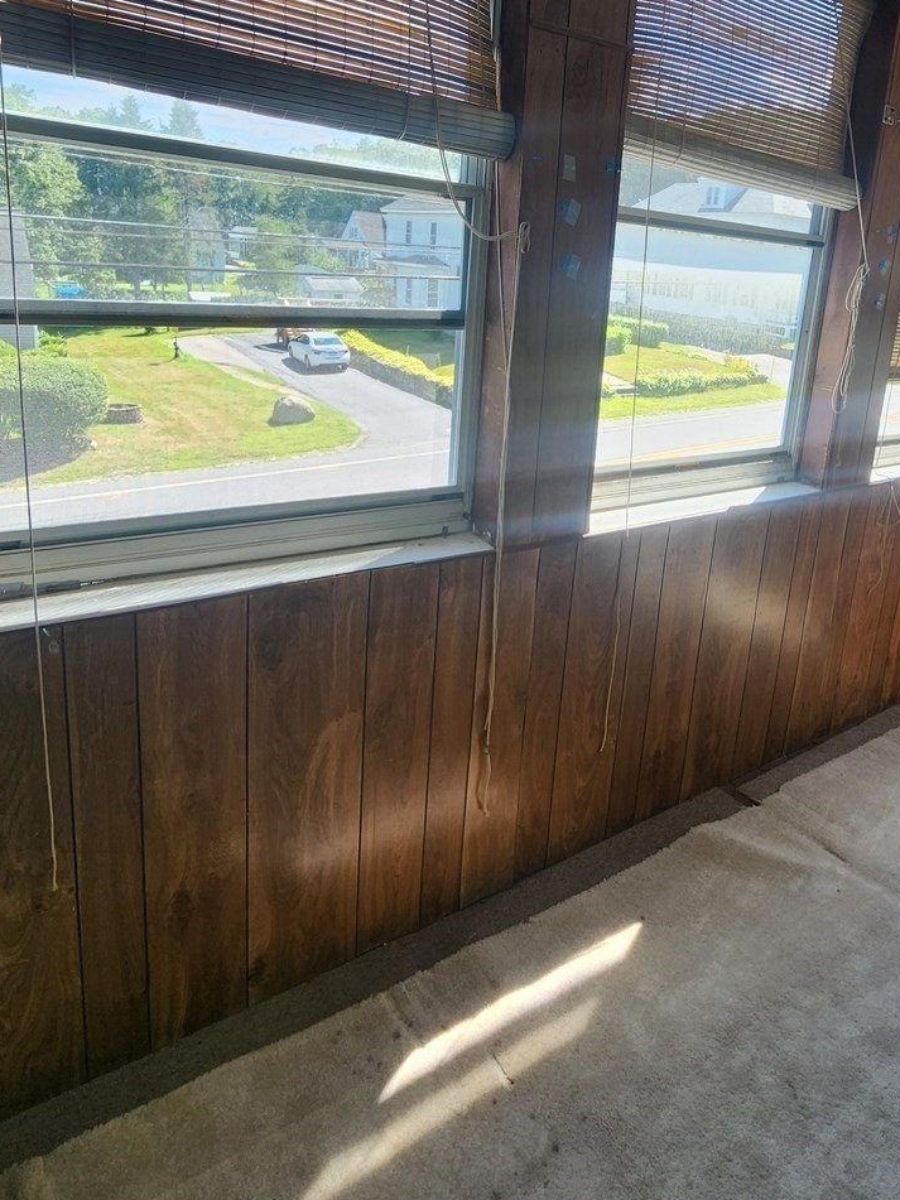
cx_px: 553
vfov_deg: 77.7
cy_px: 454
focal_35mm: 21
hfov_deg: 62.7
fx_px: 728
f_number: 2.2
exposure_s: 1/167
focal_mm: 2.2
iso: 50
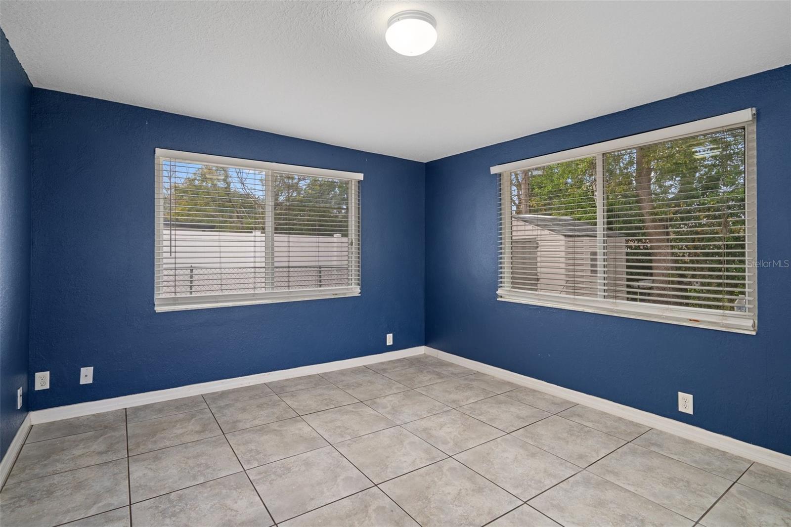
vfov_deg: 70.4
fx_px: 373
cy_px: 264
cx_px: 396
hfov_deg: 93.3
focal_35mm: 17
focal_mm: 17
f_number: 8
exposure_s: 1/3
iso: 320
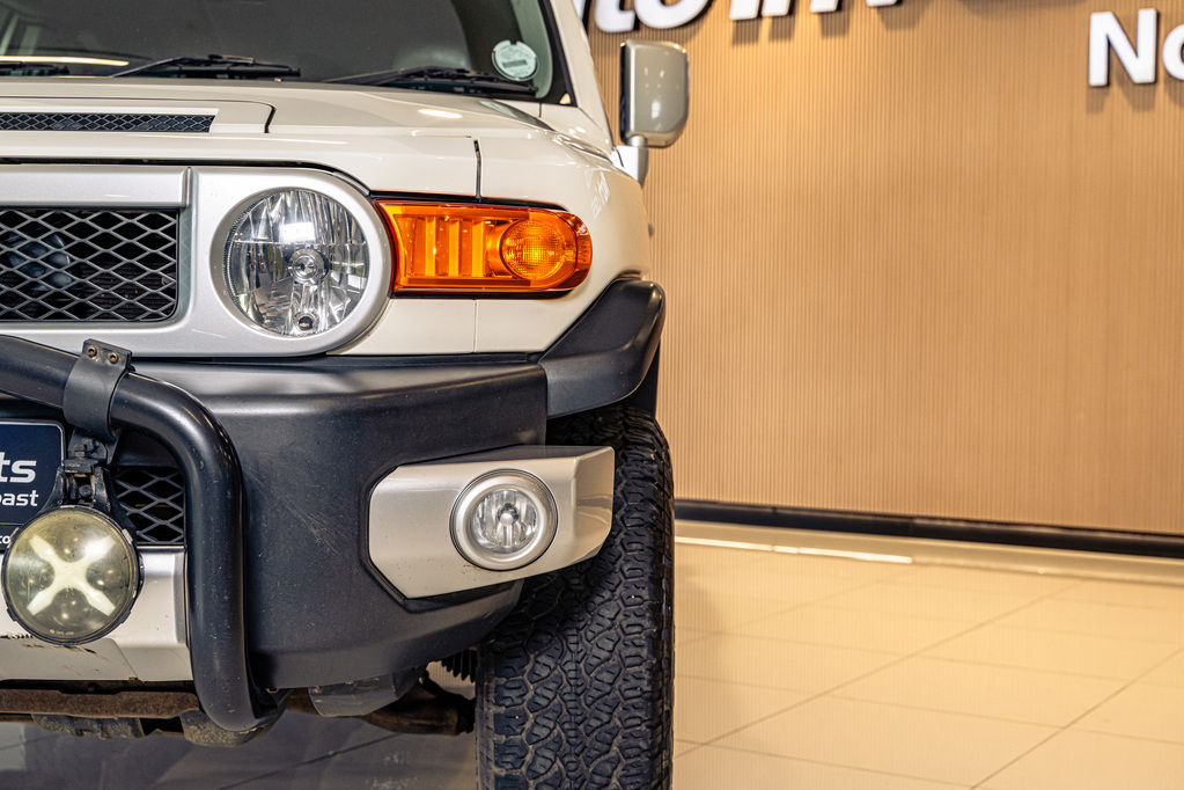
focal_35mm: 49
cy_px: 395
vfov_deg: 27.5
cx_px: 592
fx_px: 1611
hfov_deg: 40.3
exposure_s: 1/200
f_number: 5
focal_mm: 49
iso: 500
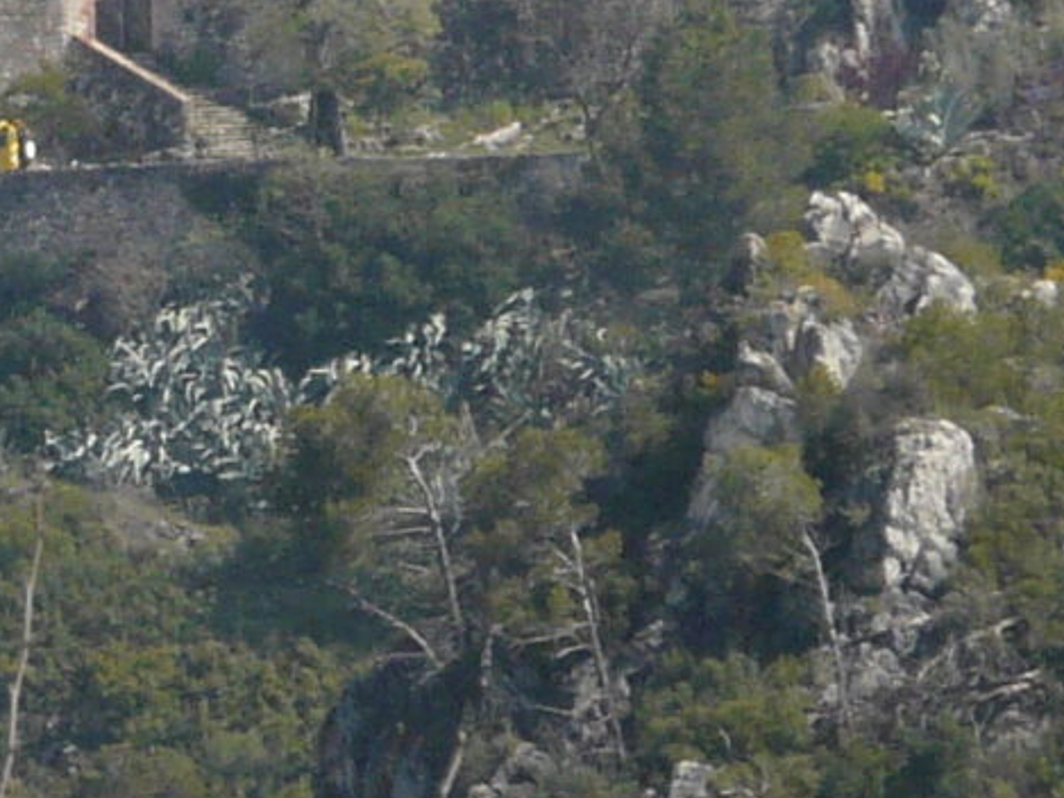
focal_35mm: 807
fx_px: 24811
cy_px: 231
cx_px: -771
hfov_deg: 2.4
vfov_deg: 1.8
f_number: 5.6
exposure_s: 1/400
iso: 100
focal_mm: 24.4
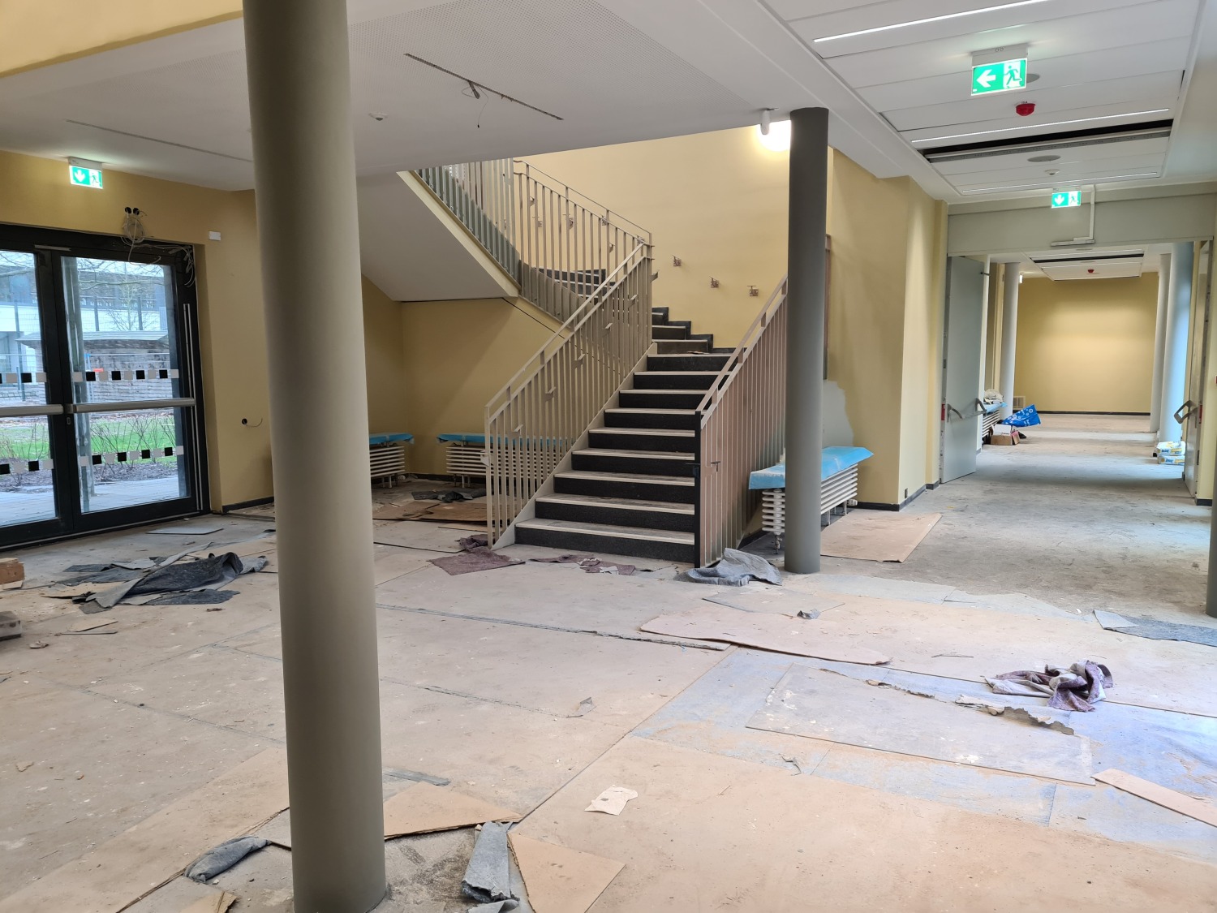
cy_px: 456
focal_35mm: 26
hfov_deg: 67.3
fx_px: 914
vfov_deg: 53.1
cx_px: 608
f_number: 1.8
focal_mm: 5.4
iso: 100
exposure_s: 1/50
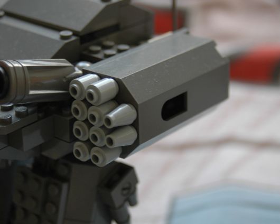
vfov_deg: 15.1
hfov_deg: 18.8
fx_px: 845
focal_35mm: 102
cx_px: 135
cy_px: 112
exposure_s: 1/80
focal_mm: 60
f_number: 4.8
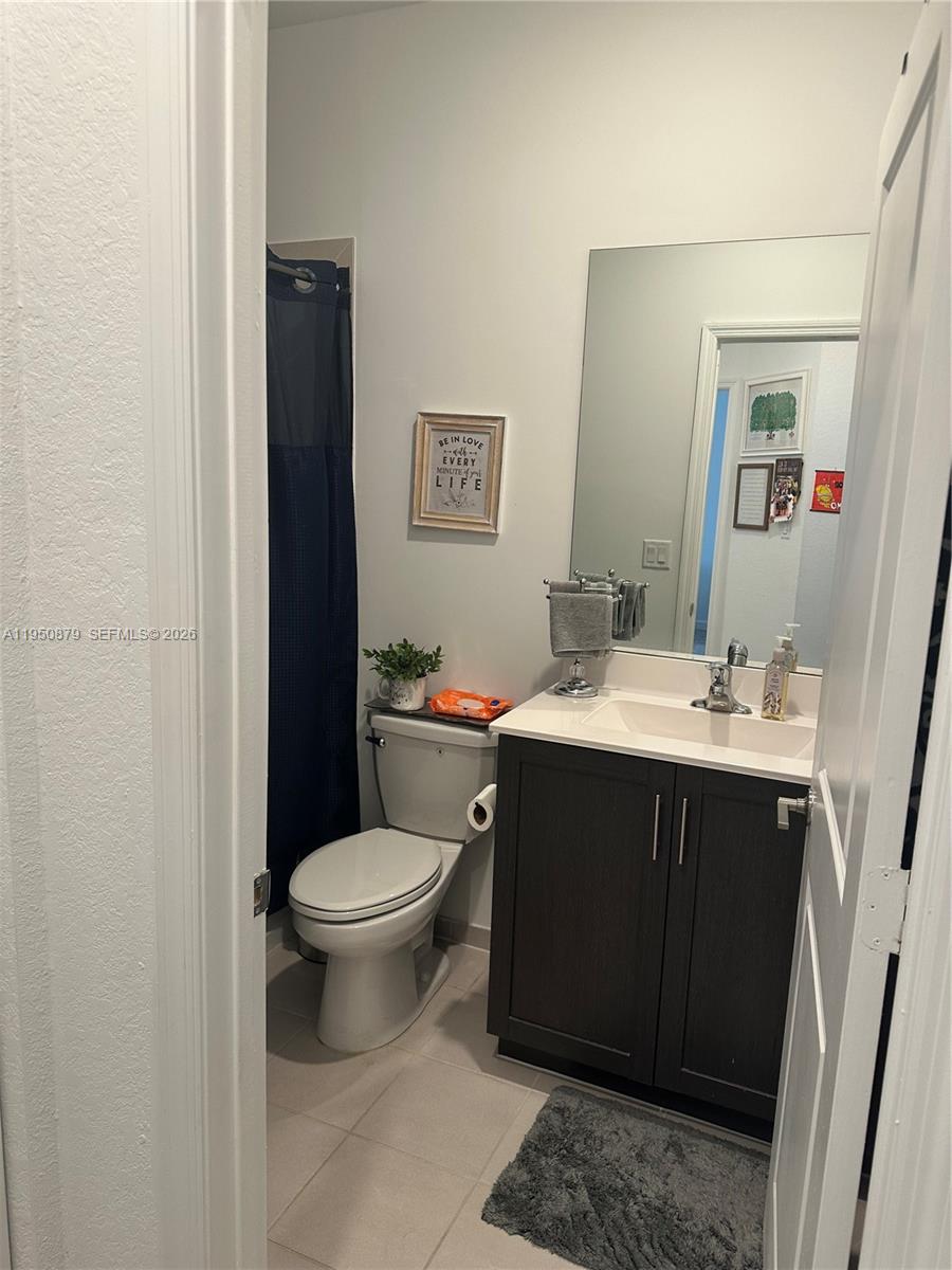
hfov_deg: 56.8
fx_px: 880
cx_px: 476
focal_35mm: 24
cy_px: 635
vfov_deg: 71.6
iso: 125
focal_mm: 6.86
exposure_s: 1/60
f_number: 1.78
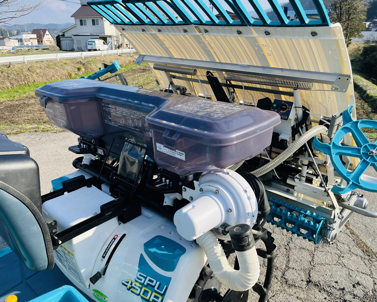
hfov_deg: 62.2
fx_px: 312
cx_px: 198
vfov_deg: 51.5
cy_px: 146
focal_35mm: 28
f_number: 1.6
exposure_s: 1/1389
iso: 50
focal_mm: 5.1
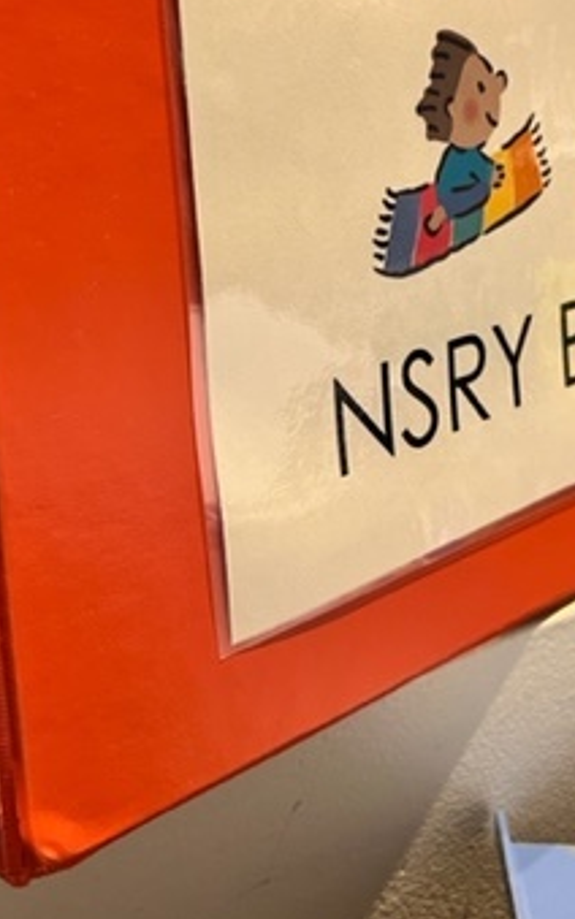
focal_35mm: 52
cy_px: 173
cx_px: 274
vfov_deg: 37.4
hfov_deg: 24.9
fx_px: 1303
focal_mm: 5.7
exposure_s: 1/60
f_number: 1.5
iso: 125
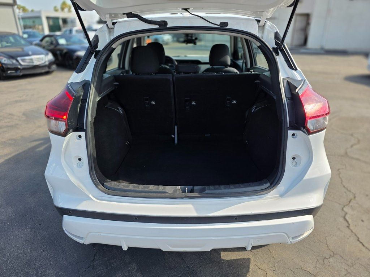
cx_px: 185
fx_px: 246
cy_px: 138
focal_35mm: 23
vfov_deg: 58.9
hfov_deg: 73.9
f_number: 1.7
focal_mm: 6.3
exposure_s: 1/2099
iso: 80
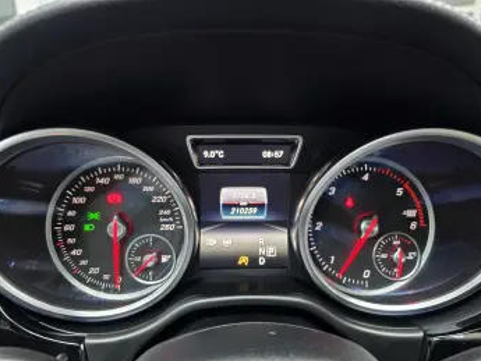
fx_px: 334
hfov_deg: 71.6
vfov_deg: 56.8
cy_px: 187
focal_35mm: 24
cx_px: 234
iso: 500
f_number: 1.7
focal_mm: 6.3
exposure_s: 1/50
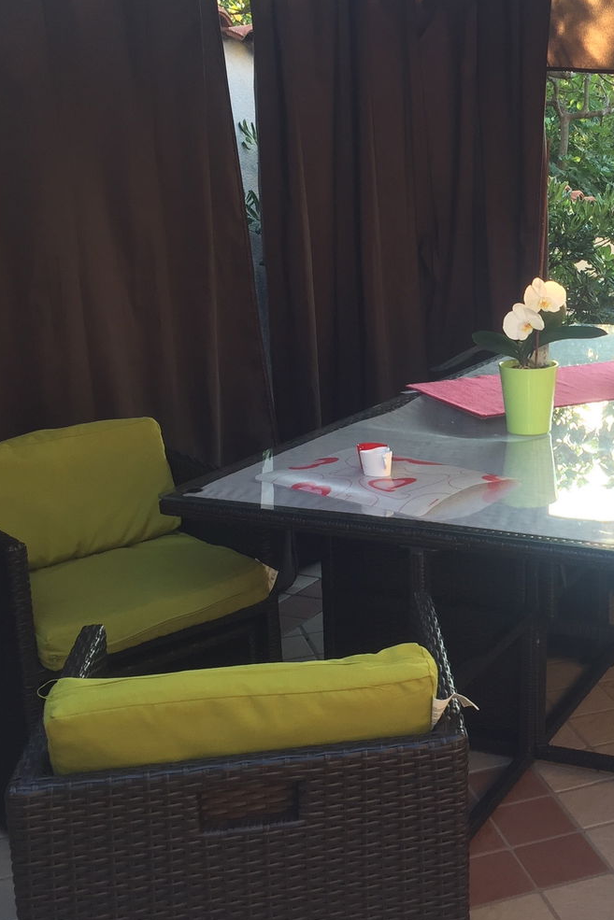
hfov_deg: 26.2
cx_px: 607
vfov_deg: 40.3
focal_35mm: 49
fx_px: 1253
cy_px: 409
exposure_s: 1/50
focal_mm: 4.15
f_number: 2.2
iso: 32
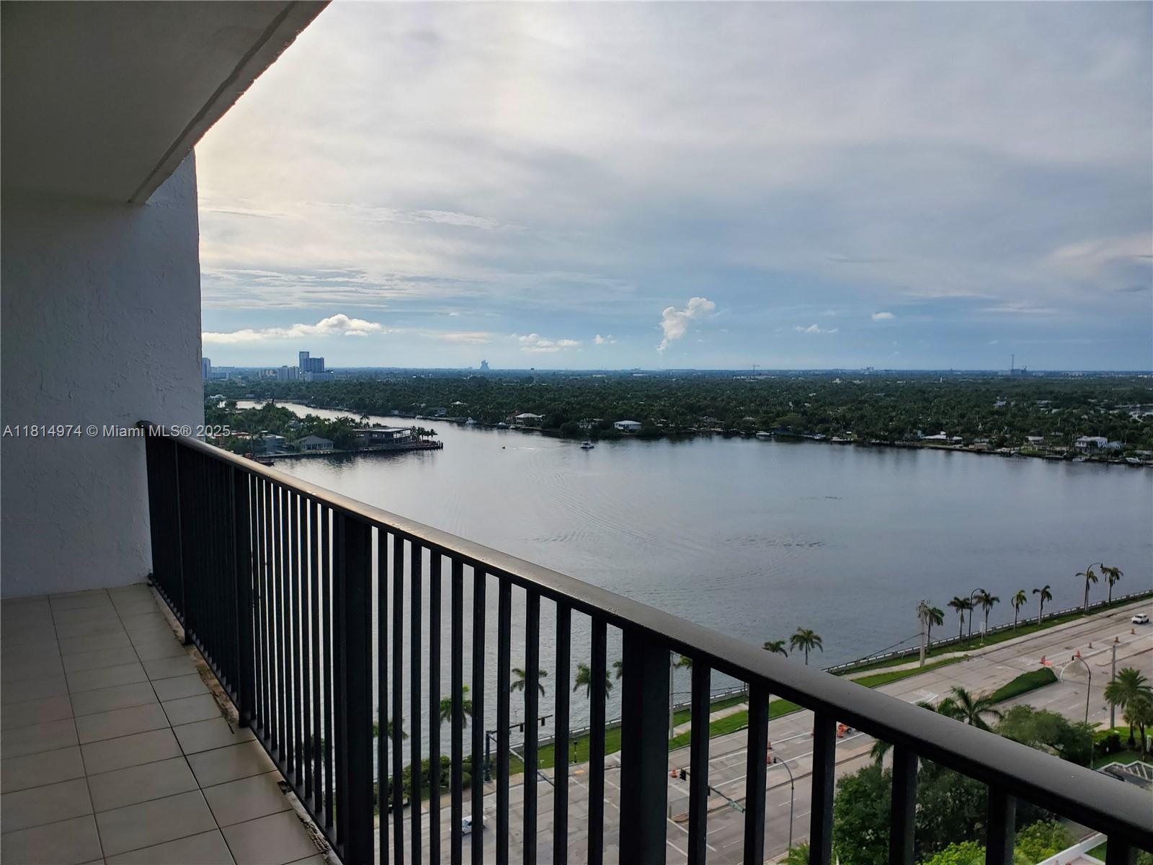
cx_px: 576
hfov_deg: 67.3
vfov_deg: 53.1
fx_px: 866
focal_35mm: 26
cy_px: 432
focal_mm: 4.3
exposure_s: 1/2339
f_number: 2.4
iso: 50
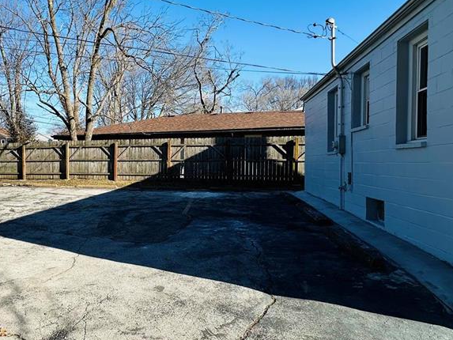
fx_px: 327
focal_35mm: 25
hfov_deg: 65.9
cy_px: 172
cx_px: 123
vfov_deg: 54.9
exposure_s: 1/988
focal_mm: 2.22
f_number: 2.2
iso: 40
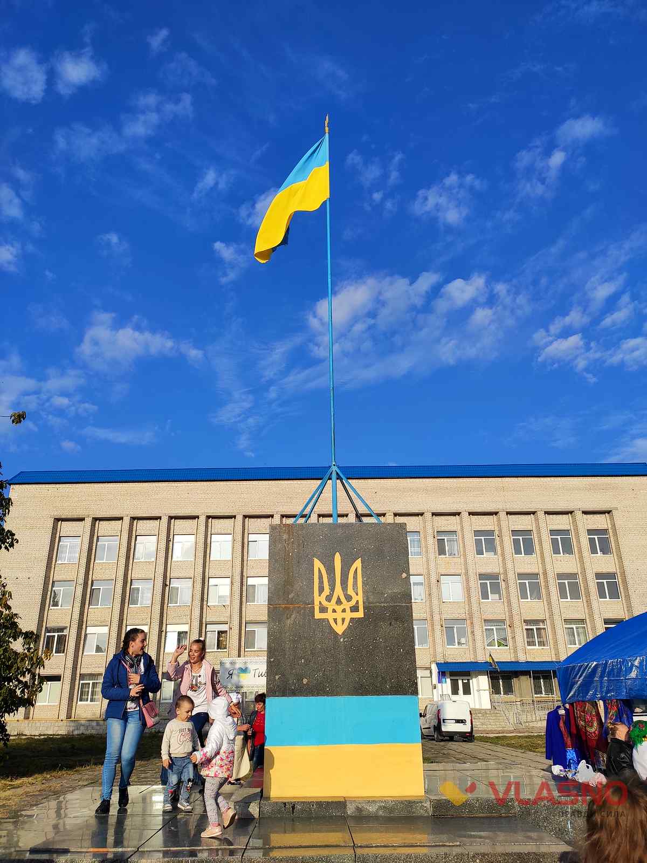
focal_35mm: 26
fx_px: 648
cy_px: 432
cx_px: 324
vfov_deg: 67.3
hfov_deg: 53.1
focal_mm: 4.77
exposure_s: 1/2238
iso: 112
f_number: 1.75
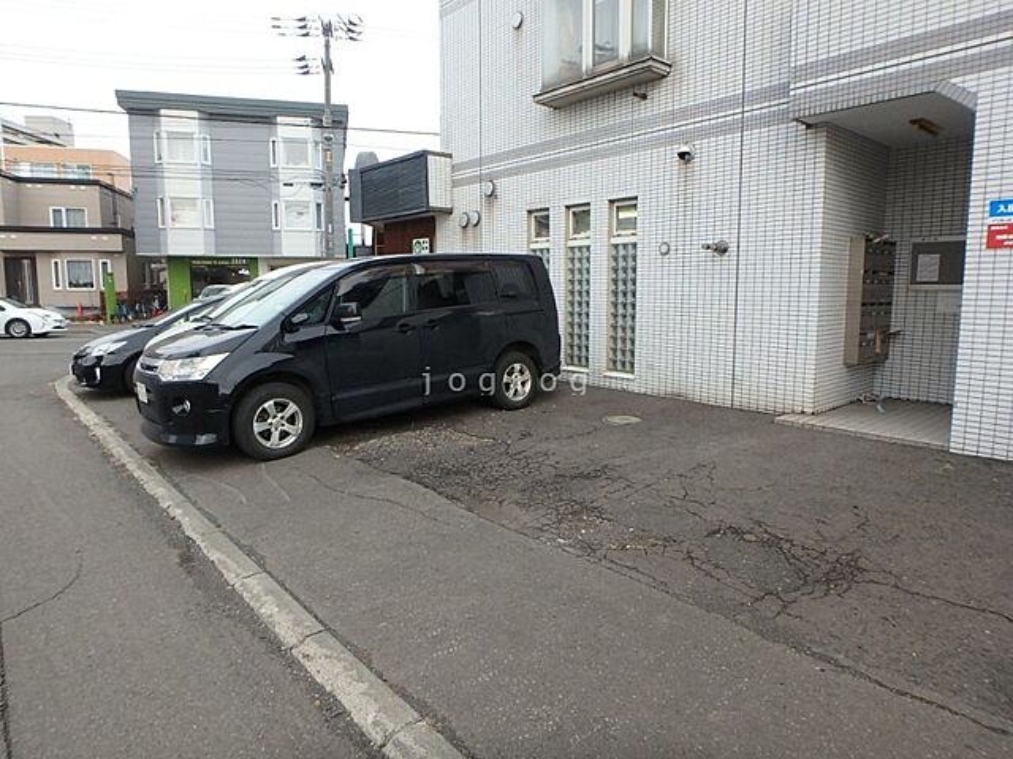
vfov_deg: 63.4
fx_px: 615
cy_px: 380
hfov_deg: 79.0
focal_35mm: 21
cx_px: 506
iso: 125
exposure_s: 1/250
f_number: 3.5
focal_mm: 3.7
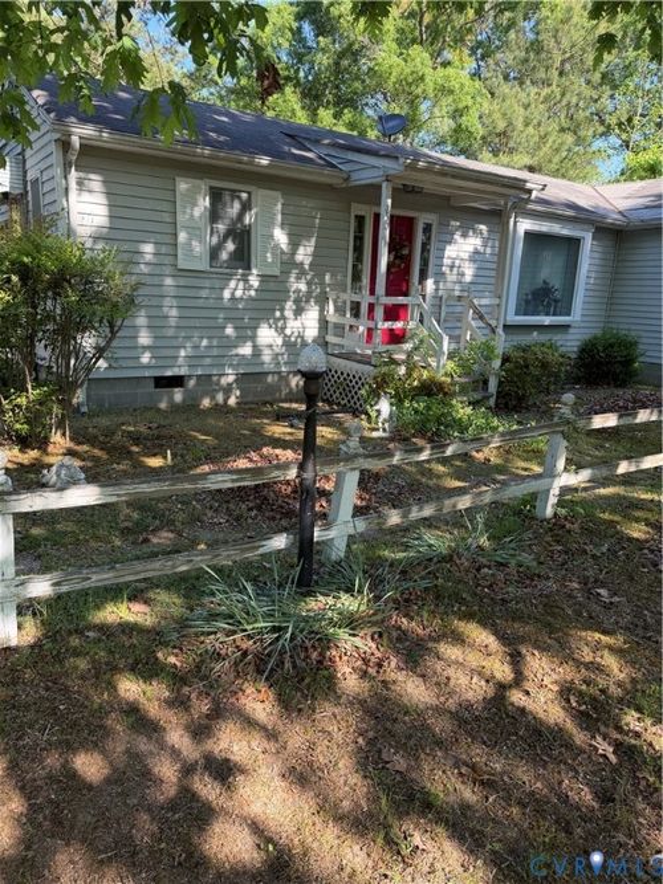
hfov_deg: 56.8
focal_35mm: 24
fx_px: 613
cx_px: 332
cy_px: 442
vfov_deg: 71.6
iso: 100
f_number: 1.78
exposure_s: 1/612
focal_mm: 6.76
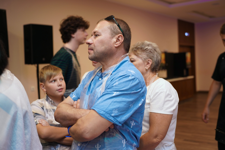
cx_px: 112
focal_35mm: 43
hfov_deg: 45.4
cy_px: 75
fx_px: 269
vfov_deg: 31.2
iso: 320
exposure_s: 1/60
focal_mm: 43
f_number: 2.8
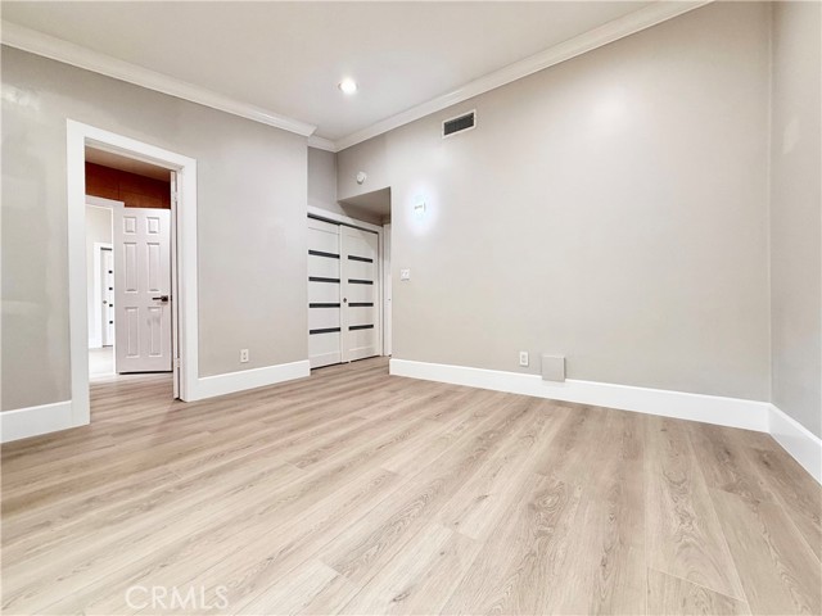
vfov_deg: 85.7
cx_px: 411
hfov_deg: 102.1
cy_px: 308
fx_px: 332
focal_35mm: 14
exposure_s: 1/120
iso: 160
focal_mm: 2.22
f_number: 2.2
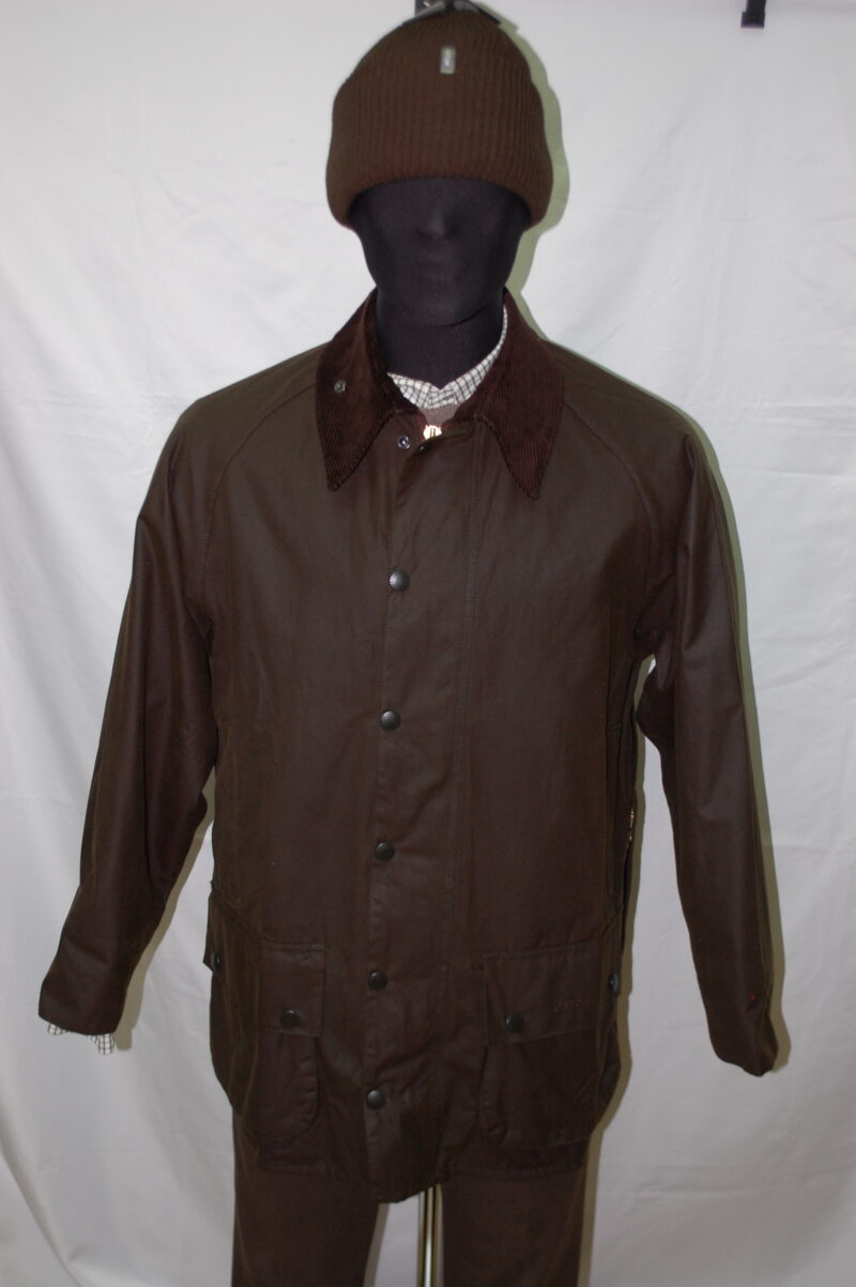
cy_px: 644
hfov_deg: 31.8
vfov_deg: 46.4
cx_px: 428
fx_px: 1500
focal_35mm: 42
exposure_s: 1/60
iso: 400
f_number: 4.5
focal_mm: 28
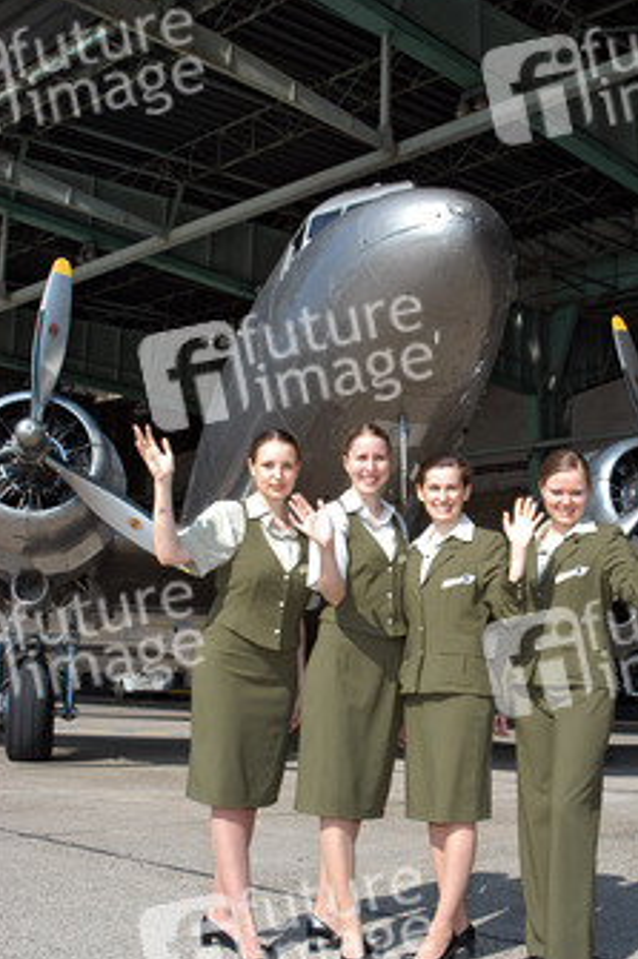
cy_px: 507
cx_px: 369
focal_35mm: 43
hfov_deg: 31.1
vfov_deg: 45.4
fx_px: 1144
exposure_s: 1/160
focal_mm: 24
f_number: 10
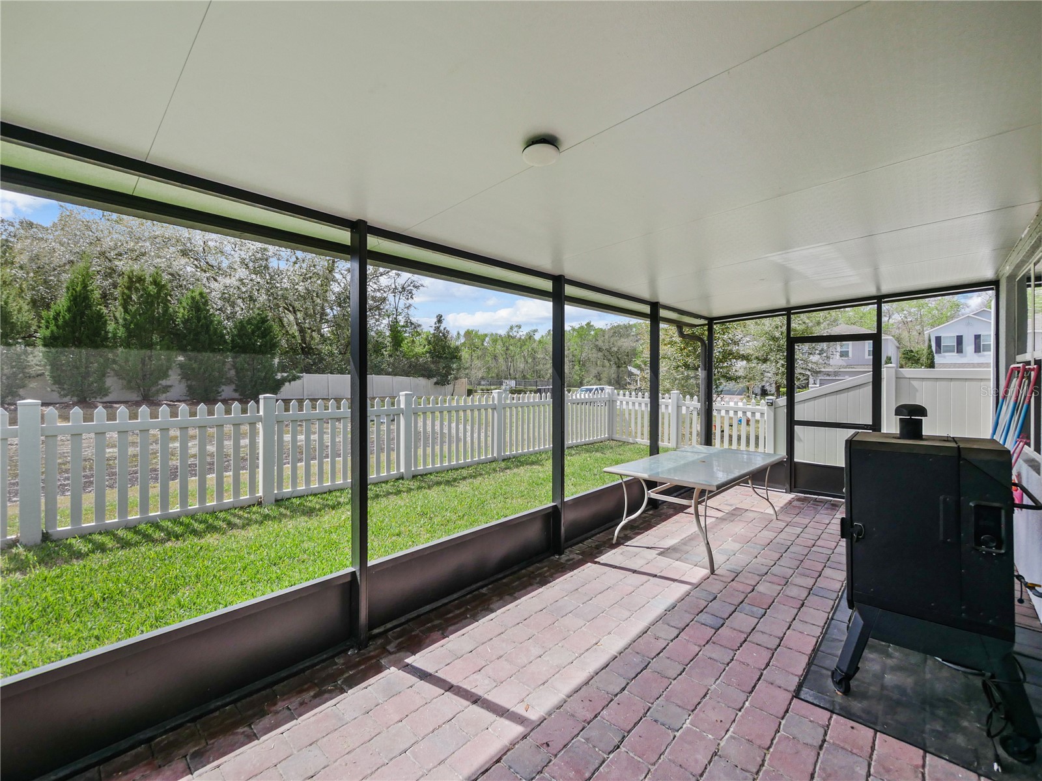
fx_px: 421
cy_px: 390
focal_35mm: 14
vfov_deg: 85.7
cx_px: 521
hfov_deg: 102.1
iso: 200
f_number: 6.3
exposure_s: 1/320
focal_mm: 7
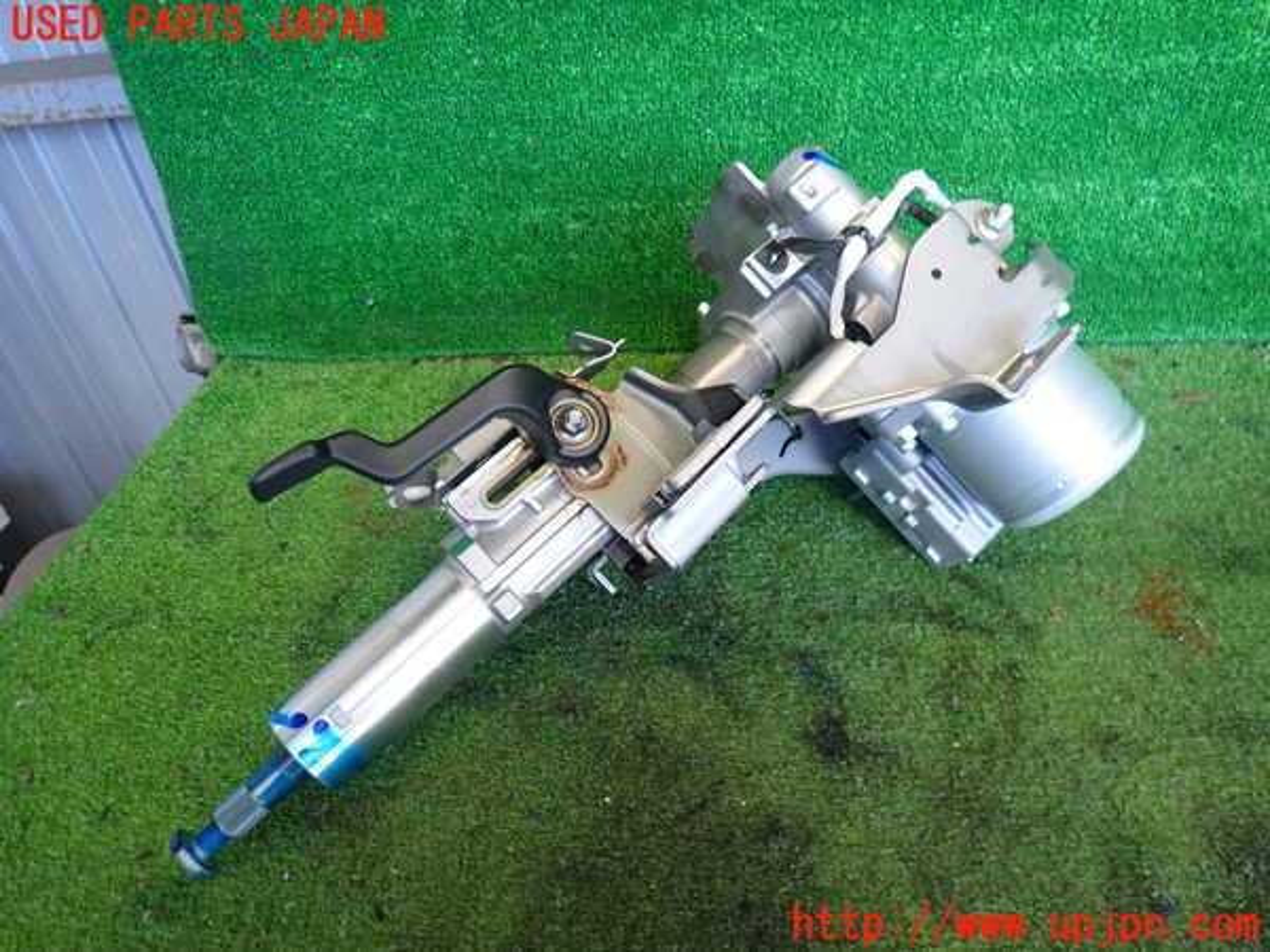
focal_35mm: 25
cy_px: 476
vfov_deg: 54.9
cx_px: 635
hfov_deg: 69.4
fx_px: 917
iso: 200
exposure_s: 1/50
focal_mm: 4.5
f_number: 2
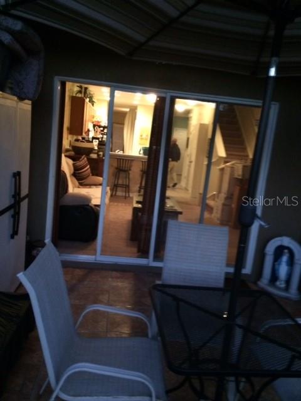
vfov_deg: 61.7
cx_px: 150
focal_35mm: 29
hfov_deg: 48.2
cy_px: 200
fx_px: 336
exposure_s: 1/15
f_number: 2.2
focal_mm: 4.15
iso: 320
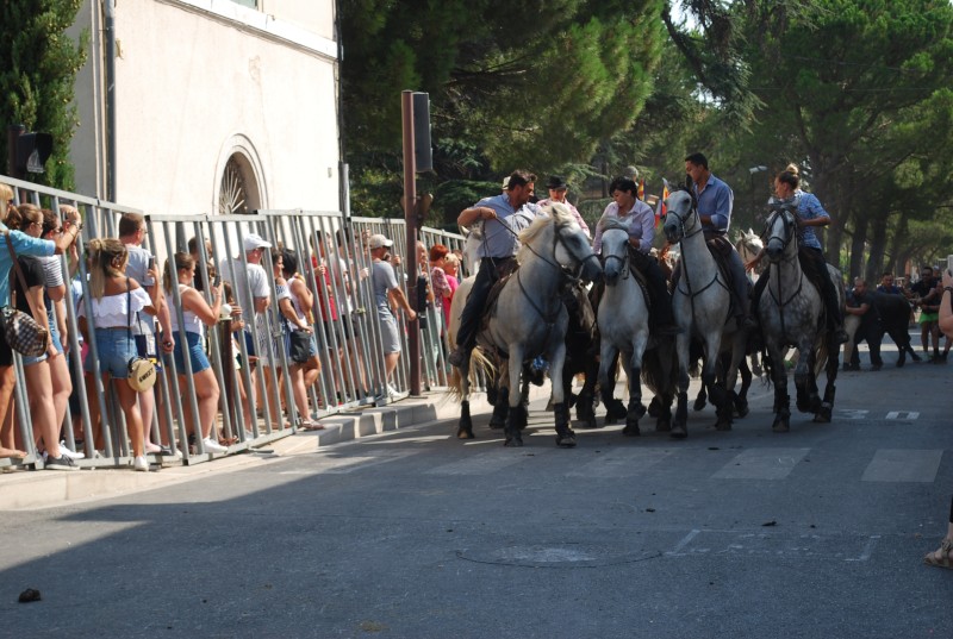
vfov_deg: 16.6
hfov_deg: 24.6
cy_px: 320
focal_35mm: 82
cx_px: 476
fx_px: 2188
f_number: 6.3
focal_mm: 55
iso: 100
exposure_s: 1/160
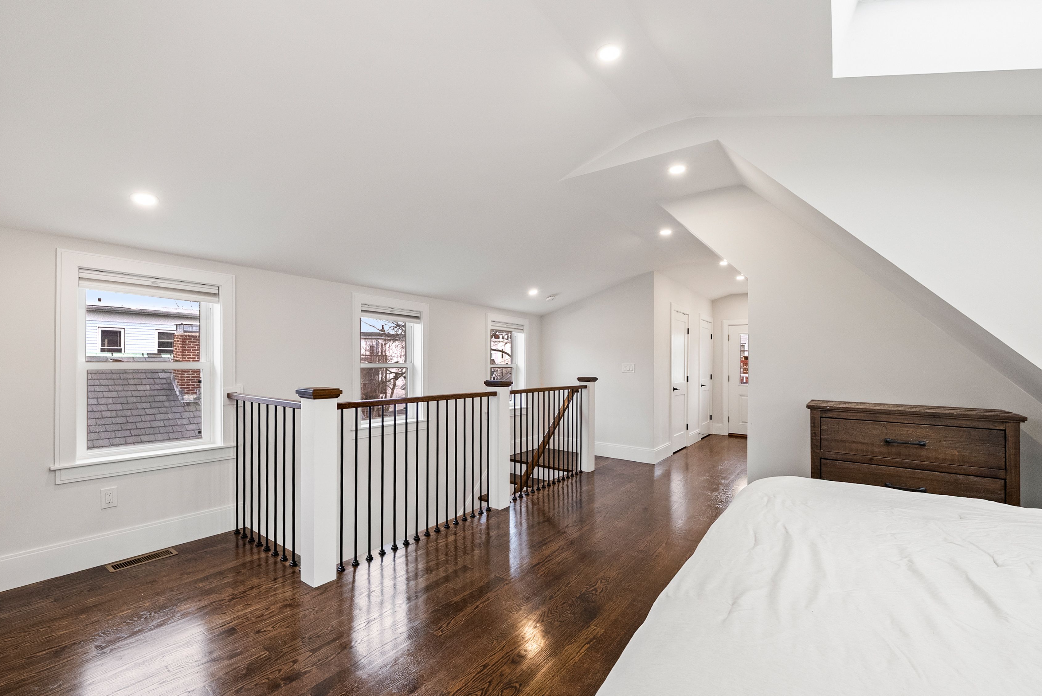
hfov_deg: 100.4
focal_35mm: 15
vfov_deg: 77.4
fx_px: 434
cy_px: 346
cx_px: 514
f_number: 8
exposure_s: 1/25
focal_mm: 12
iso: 800
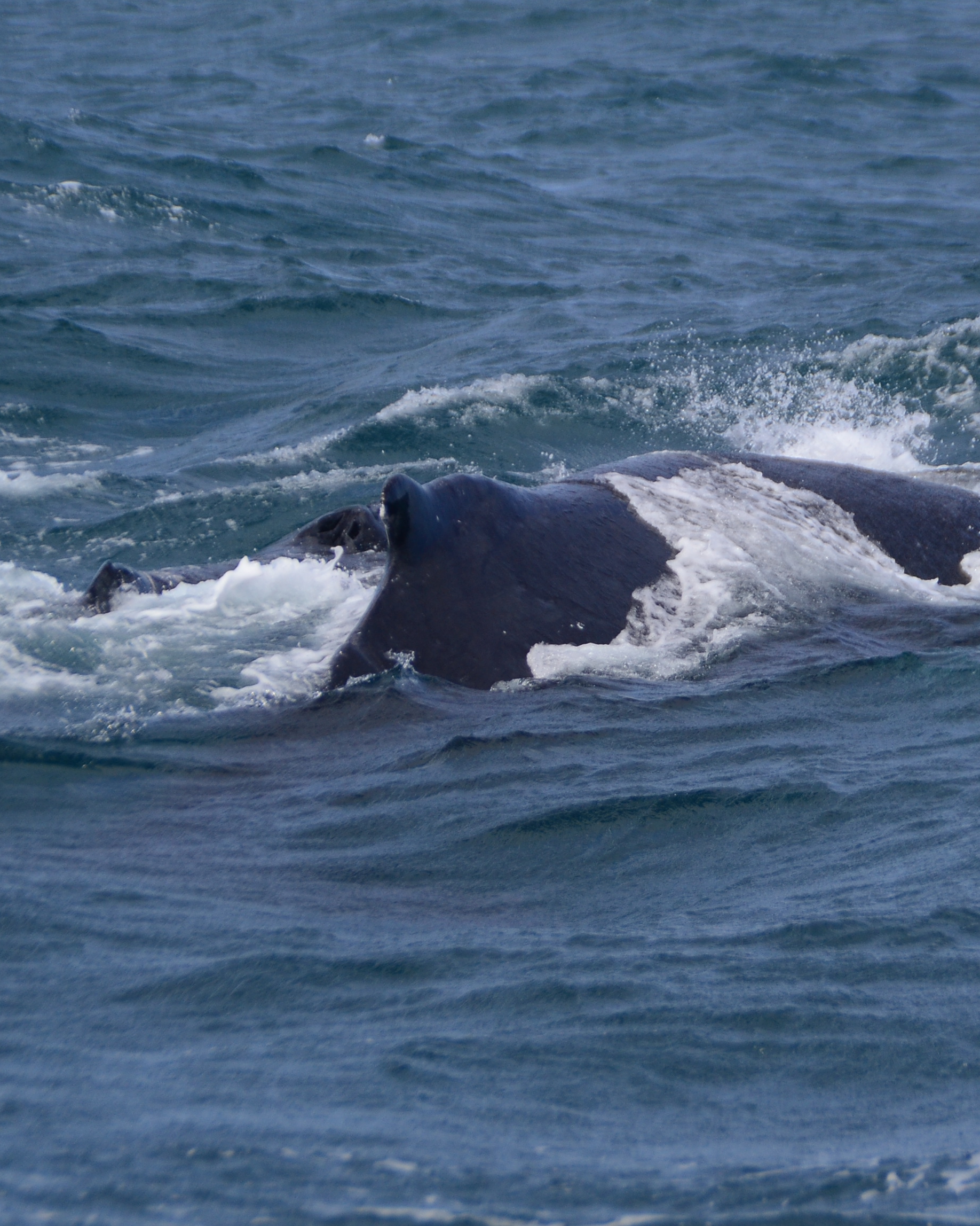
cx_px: 631
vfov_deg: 6.1
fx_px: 11529
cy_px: 612
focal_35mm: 318
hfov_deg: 4.9
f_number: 6.3
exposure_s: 1/800
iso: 200
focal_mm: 150
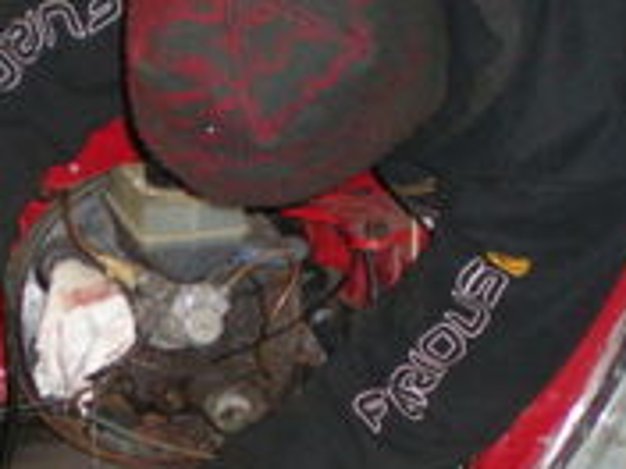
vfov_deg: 10.7
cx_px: 224
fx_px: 2496
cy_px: 394
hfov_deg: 14.3
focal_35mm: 138
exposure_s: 1/60
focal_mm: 6.3
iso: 280
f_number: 3.1
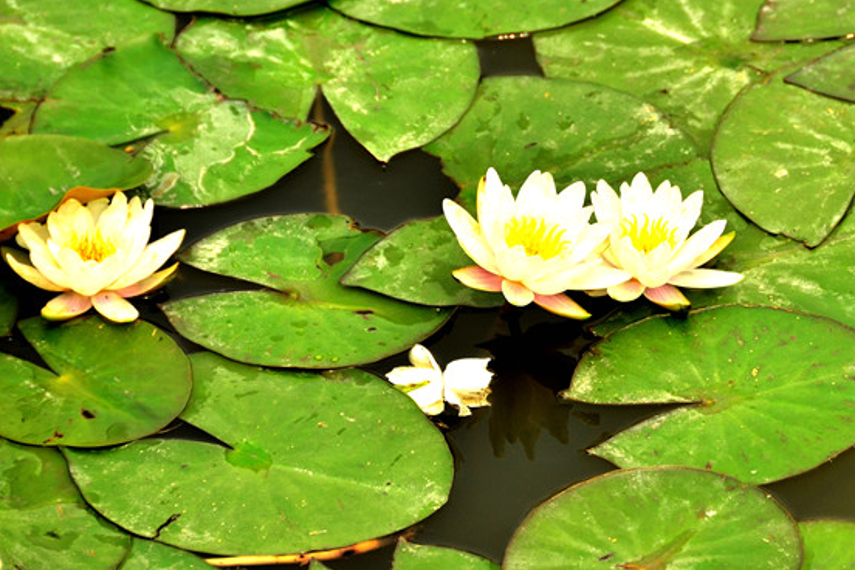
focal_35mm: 434
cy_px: 250
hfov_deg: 4.7
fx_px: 10307
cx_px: 555
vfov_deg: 3.2
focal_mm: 200
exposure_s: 1/1250
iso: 200
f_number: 5.6
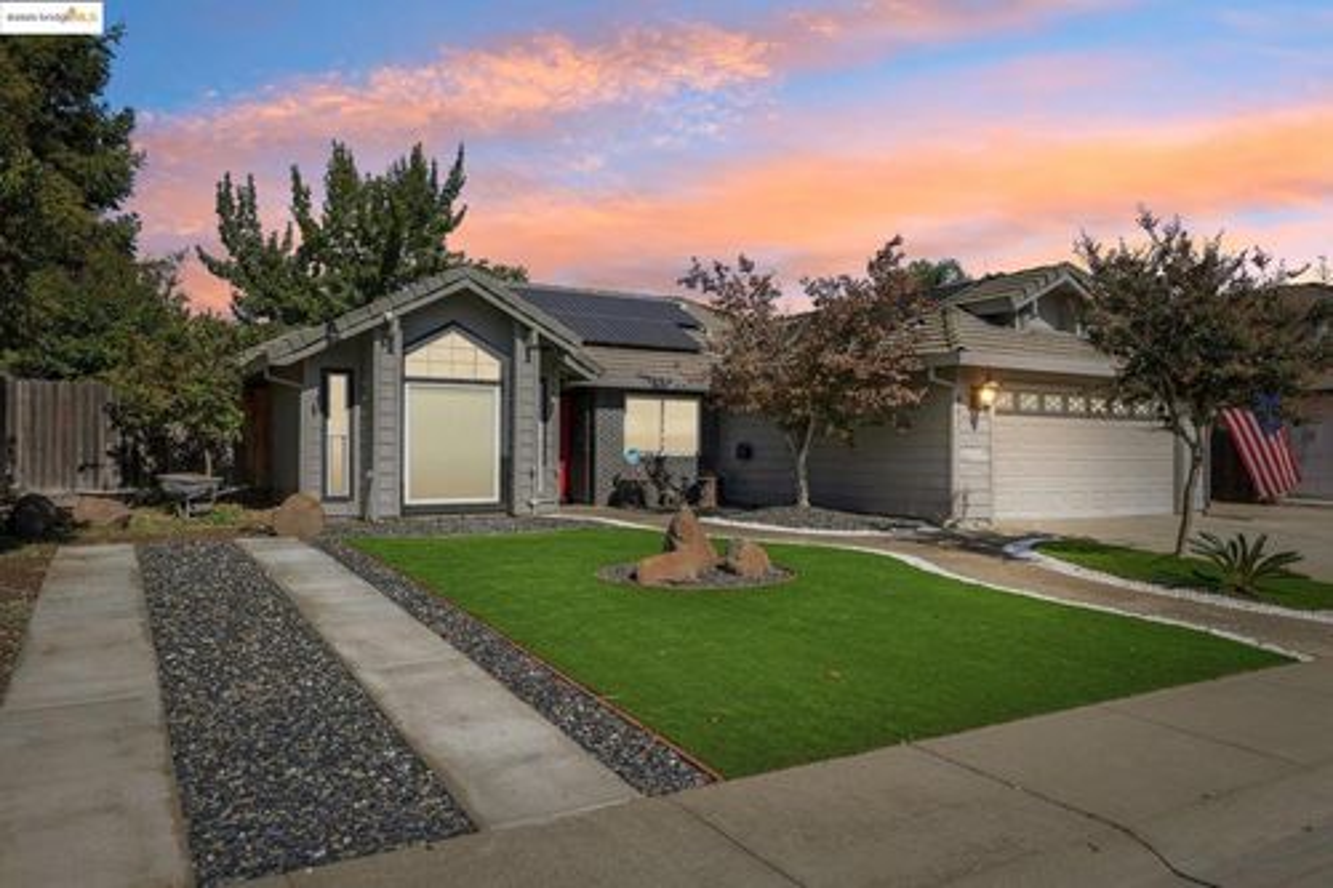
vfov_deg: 50.4
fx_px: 944
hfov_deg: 70.5
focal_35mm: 26
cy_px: 444
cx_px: 666
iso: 400
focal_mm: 25.5
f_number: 8
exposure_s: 1/1000
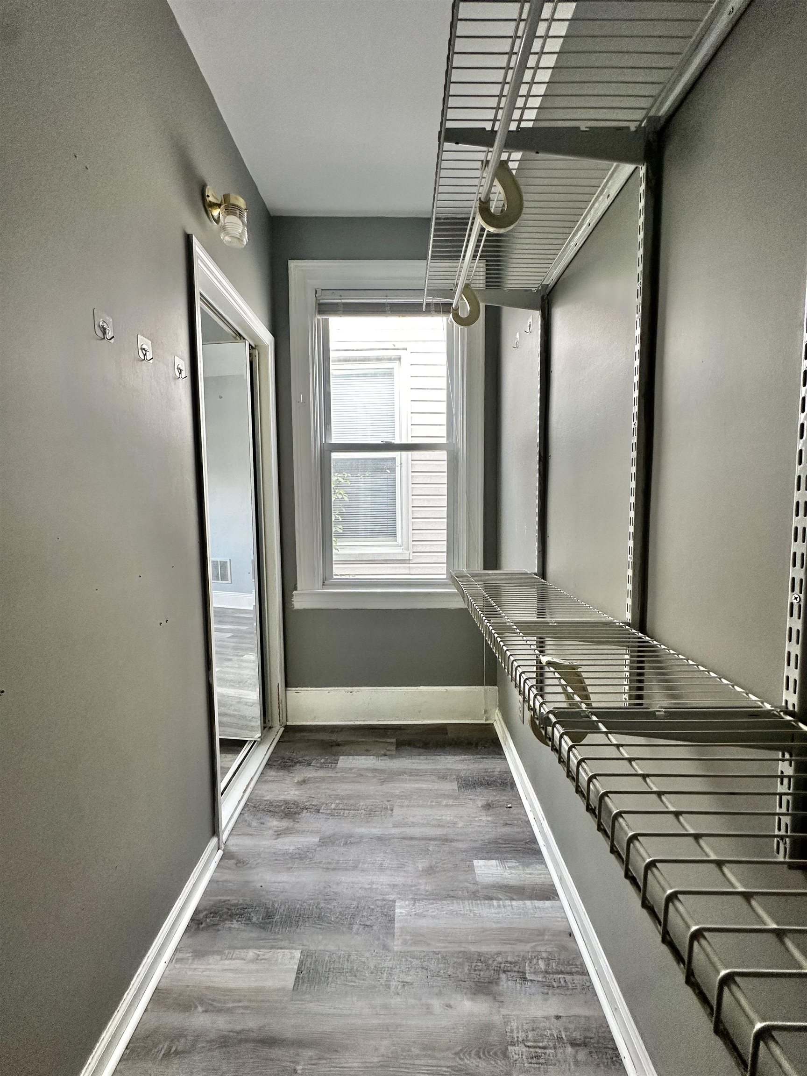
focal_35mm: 14
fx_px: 435
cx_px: 404
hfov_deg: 85.7
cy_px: 538
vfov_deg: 102.1
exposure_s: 1/99
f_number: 2.2
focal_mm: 2.22
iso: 125
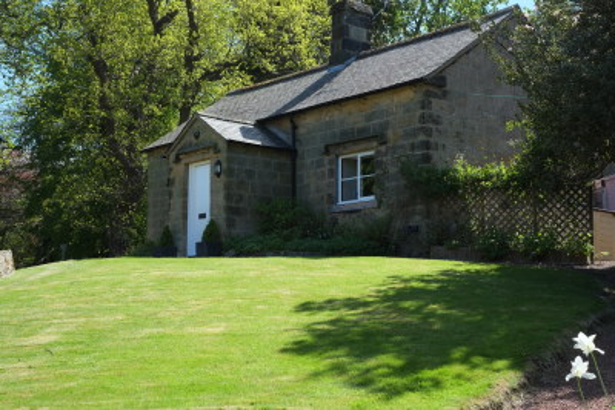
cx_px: 308
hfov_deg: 37.5
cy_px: 205
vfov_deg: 25.5
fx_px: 906
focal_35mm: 53
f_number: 6.4
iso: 400
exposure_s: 1/400
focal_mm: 35
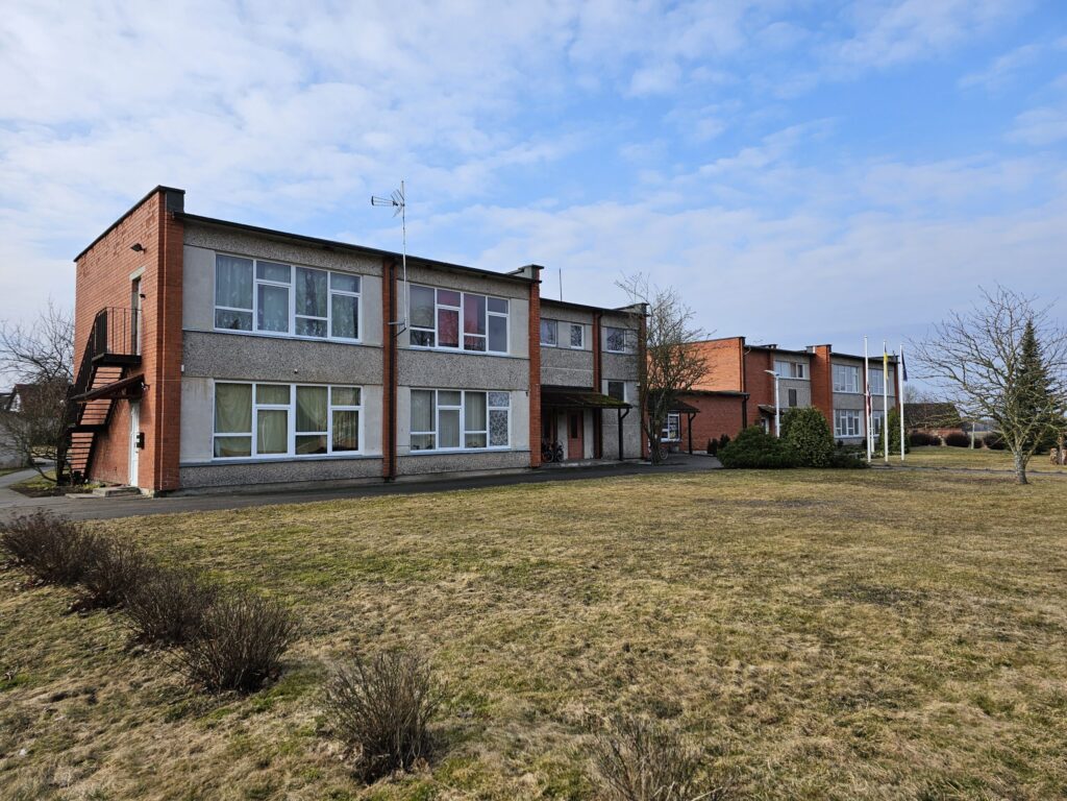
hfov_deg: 73.9
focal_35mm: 23
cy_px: 400
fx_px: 709
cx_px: 534
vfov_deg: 58.9
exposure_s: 1/728
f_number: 1.7
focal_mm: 6.3
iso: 10
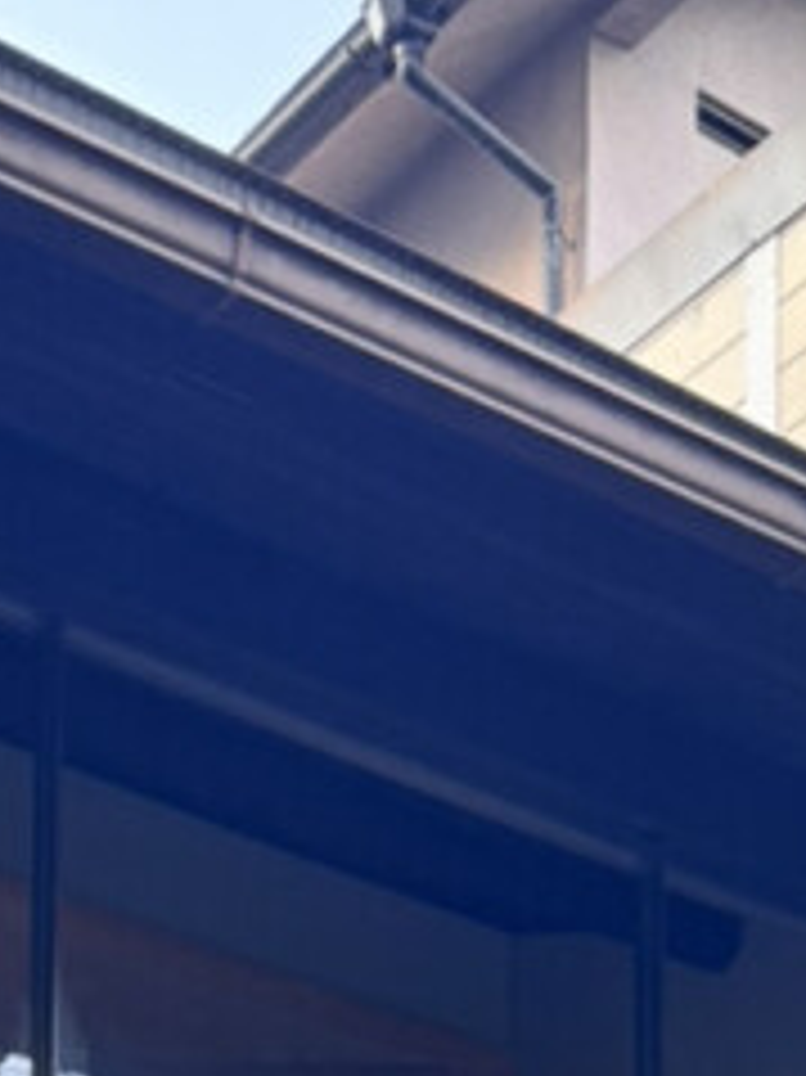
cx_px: 504
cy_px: 2084
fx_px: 3201
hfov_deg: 14.3
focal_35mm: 103
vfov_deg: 15.6
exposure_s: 1/121
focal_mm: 6.76
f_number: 1.78
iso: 125
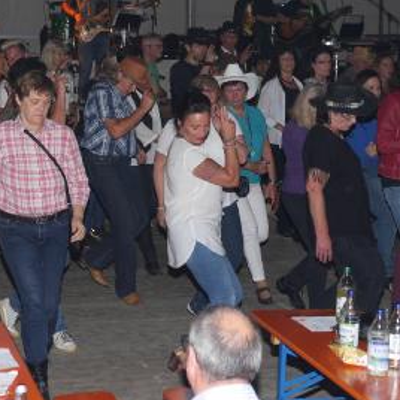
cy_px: 119
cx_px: 37
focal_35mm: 87
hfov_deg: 19.6
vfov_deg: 19.9
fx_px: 1137
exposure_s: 1/50
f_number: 4.5
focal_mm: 22
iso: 200
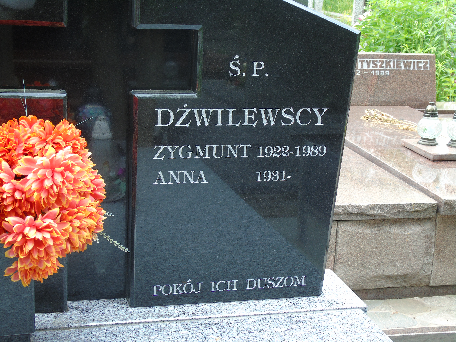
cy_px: 171
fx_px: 817
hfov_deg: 31.2
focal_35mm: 62
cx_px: 228
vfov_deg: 23.7
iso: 80
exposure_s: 1/40
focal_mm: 11
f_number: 4.5
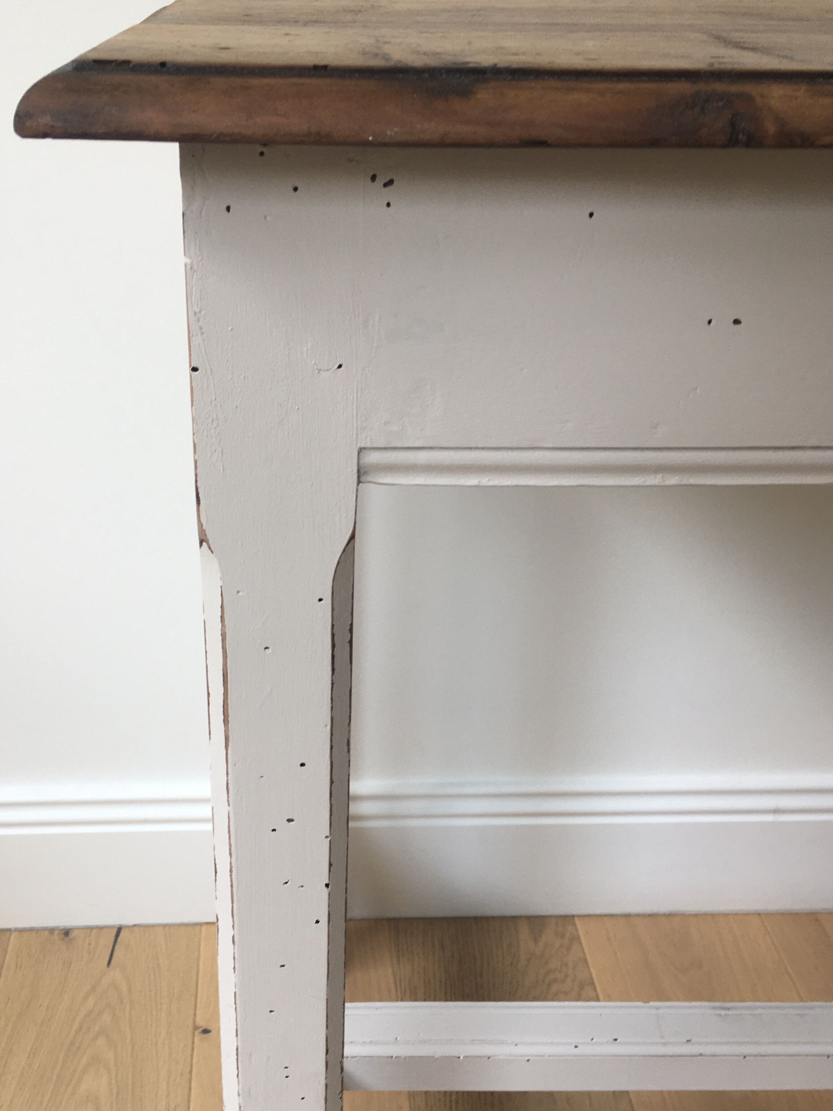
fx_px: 1219
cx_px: 324
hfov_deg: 37.5
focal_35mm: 38
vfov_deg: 48.9
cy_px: 617
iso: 25
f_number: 2.2
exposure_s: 1/50
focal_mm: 4.15
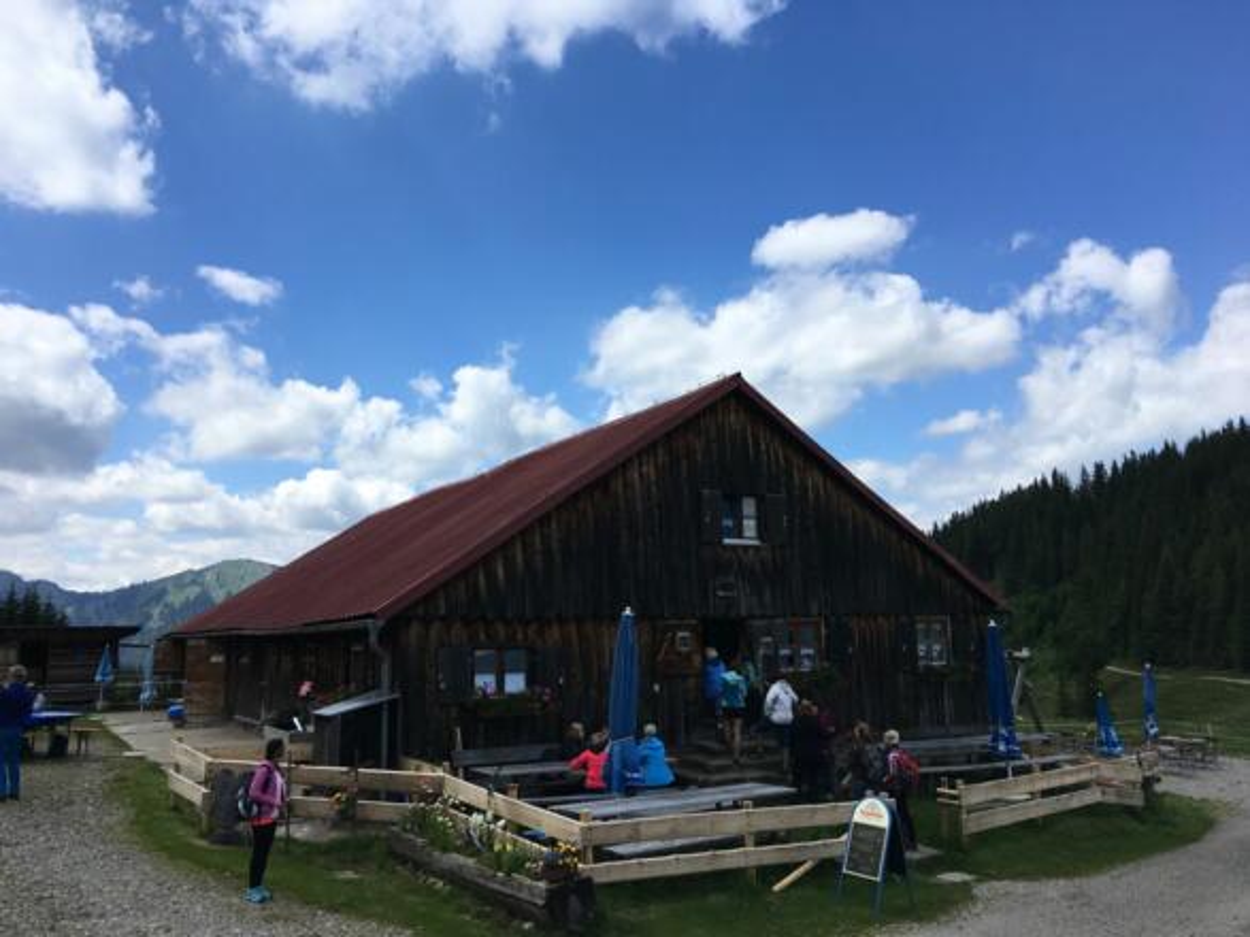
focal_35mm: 29
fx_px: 1047
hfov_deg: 61.7
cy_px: 468
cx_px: 625
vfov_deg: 48.2
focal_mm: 4.15
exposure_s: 1/1923
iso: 25
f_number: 2.2
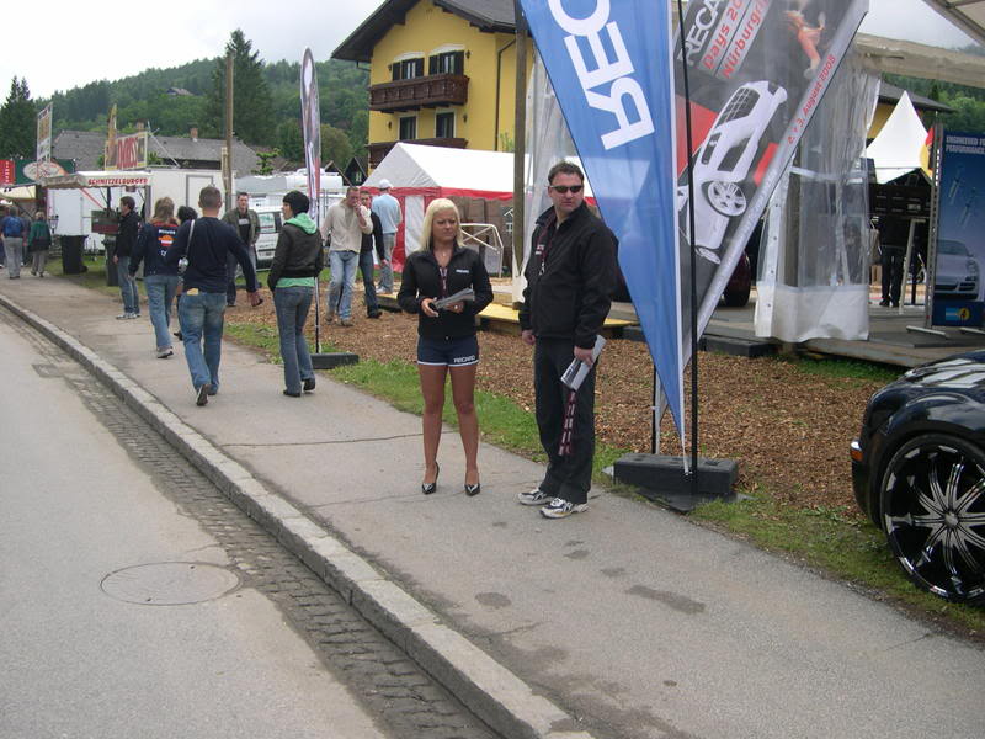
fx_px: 1081
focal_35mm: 38
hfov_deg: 49.0
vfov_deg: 37.7
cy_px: 370
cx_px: 492
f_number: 2.8
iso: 100
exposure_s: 1/619
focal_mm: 8
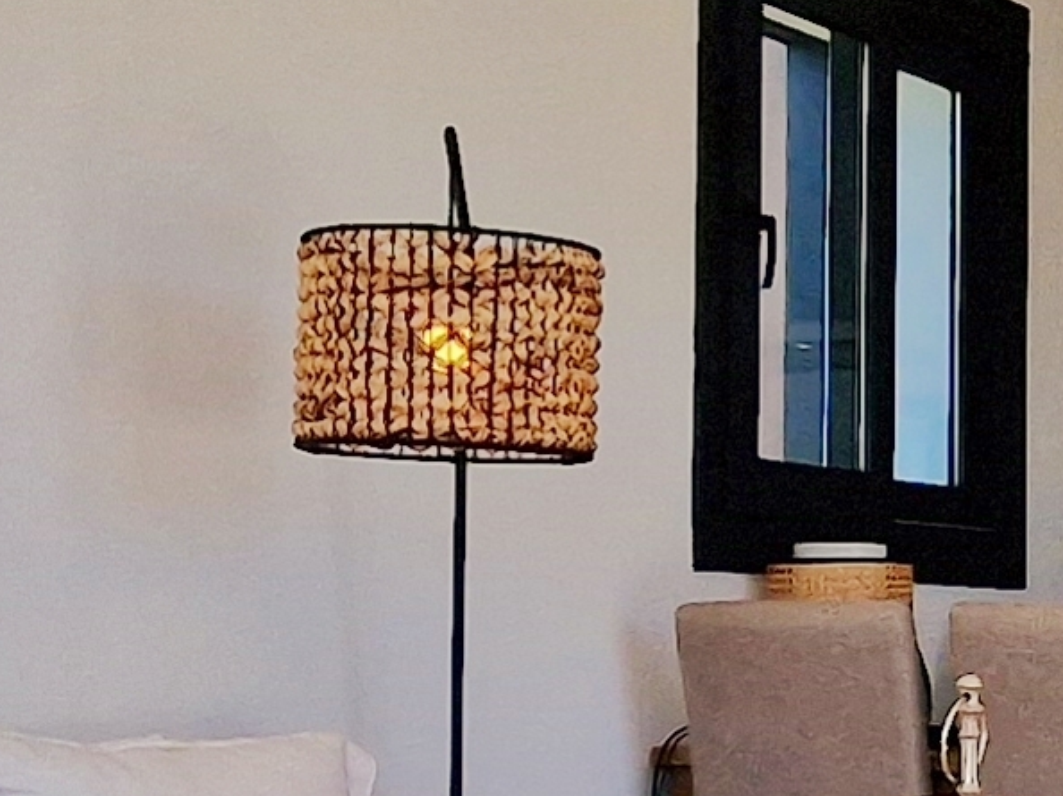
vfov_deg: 17.6
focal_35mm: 83
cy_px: 630
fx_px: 2548
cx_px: 1248
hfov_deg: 21.9
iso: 50
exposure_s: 1/1060
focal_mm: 2.2
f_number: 2.2
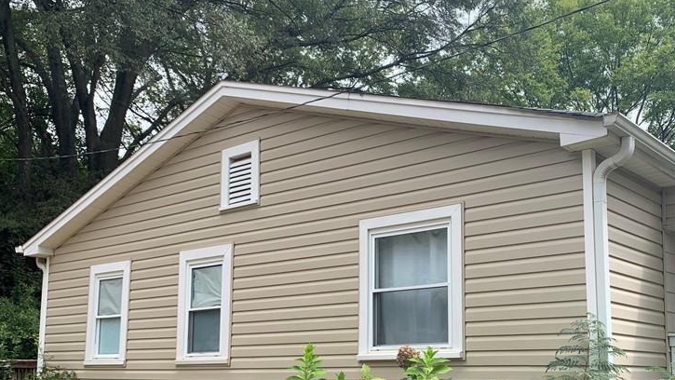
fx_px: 716
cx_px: 443
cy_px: 287
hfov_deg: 49.7
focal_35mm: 40
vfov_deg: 29.2
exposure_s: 1/842
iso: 25
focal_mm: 4.25
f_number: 1.8
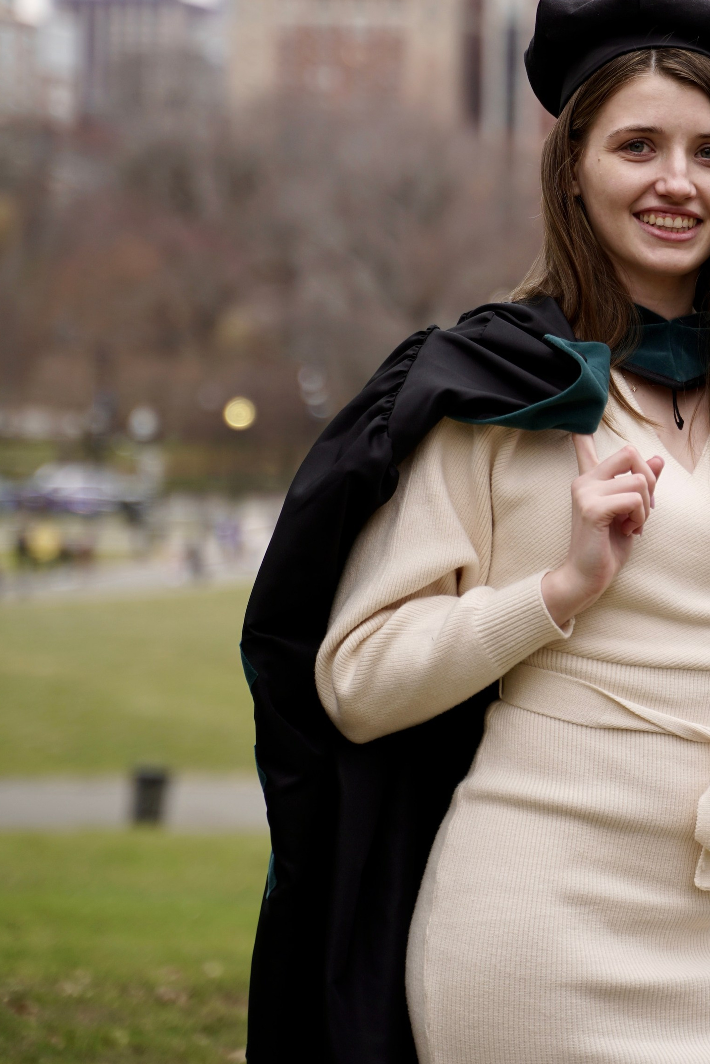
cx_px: 631
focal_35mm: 134
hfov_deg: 10.2
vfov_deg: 15.3
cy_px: 354
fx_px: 3962
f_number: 2.8
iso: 160
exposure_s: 1/60
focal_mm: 75
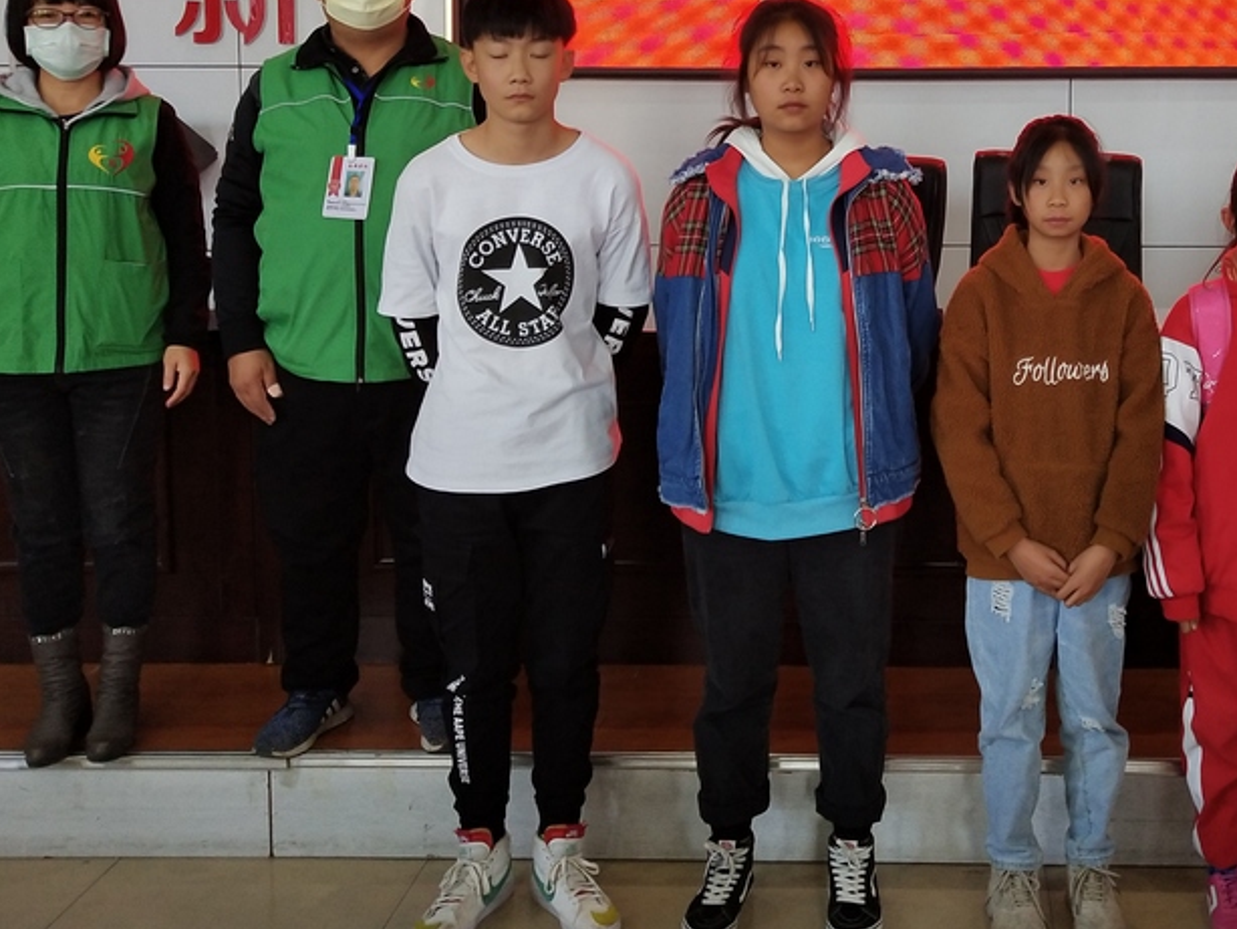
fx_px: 1787
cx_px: 903
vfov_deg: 28.6
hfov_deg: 37.4
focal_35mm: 50
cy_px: 204
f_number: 1.8
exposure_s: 1/50
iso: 339
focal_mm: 3.95
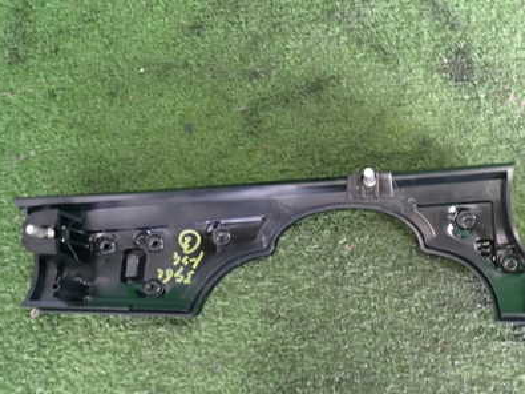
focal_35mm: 38
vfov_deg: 37.4
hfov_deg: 47.7
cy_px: 257
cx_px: 371
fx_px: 576
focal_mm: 4.5
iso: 320
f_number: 2
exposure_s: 1/30
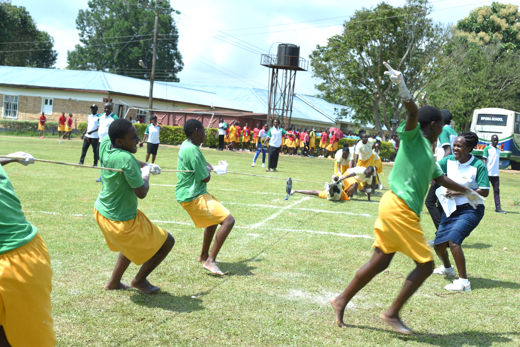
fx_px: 737
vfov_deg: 26.5
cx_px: 263
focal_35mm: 51
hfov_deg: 38.9
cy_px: 175
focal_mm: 50
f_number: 5.6
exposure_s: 1/160
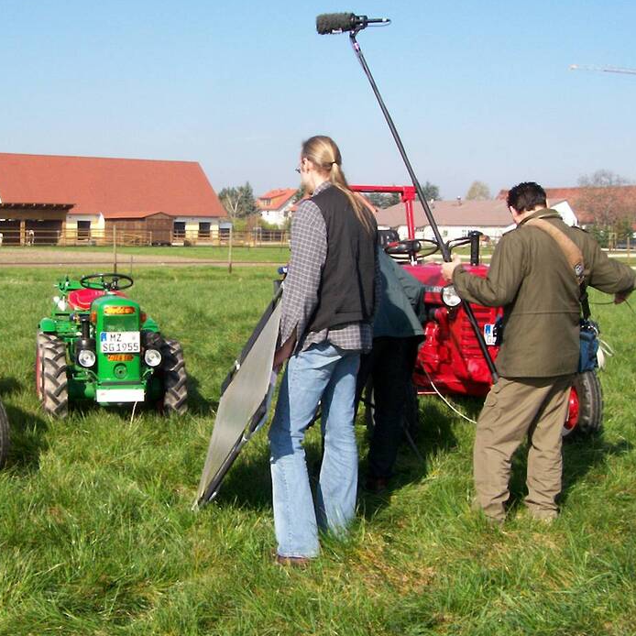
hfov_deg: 32.6
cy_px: 301
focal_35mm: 52
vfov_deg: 32.8
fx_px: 1081
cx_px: 235
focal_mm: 5.6
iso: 80
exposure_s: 1/340
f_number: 5.1
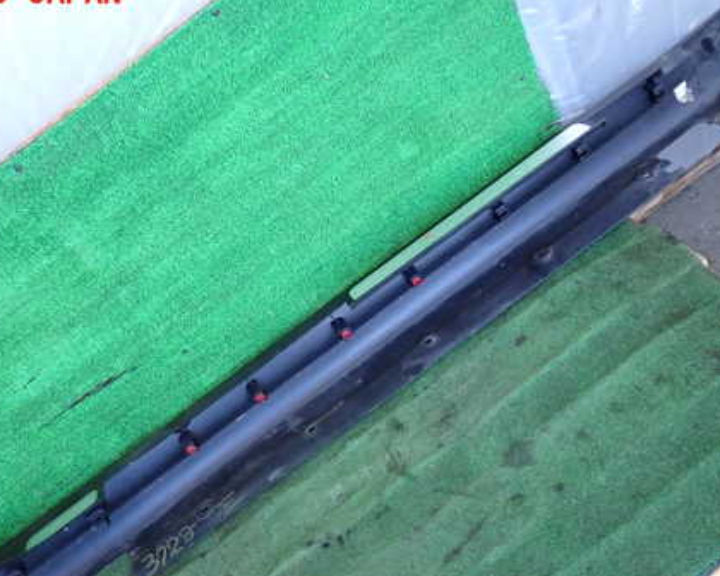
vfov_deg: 38.0
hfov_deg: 46.8
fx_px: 831
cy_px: 357
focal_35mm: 39
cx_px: 324
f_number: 2.2
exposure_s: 1/125
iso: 500
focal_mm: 5.05
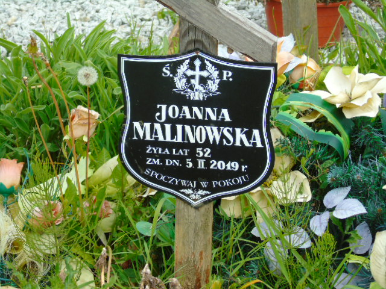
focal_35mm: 142
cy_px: 144
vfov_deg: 10.4
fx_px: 1583
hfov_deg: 13.9
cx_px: 193
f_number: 4.7
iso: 80
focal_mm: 25
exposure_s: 1/250
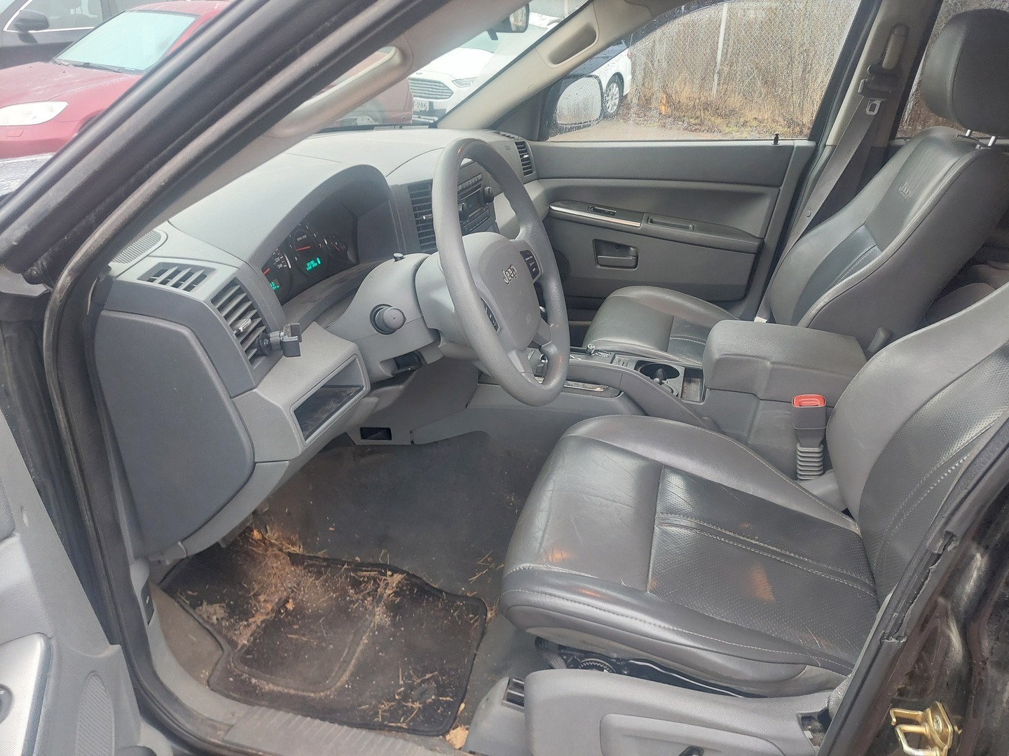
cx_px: 504
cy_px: 378
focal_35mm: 25
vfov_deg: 54.9
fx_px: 729
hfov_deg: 69.4
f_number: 1.8
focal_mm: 5.23
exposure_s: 1/50
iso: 250
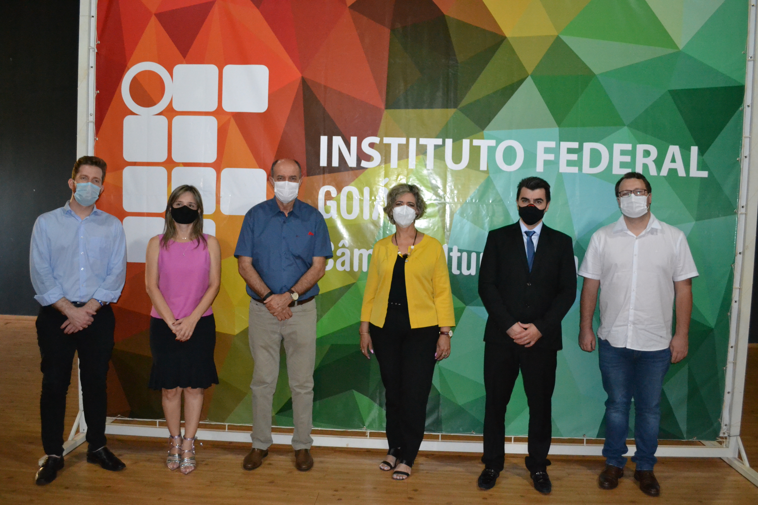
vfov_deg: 43.6
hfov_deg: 61.9
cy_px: 252
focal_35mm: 30
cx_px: 379
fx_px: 632
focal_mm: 20
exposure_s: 1/60
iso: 3200
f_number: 3.8
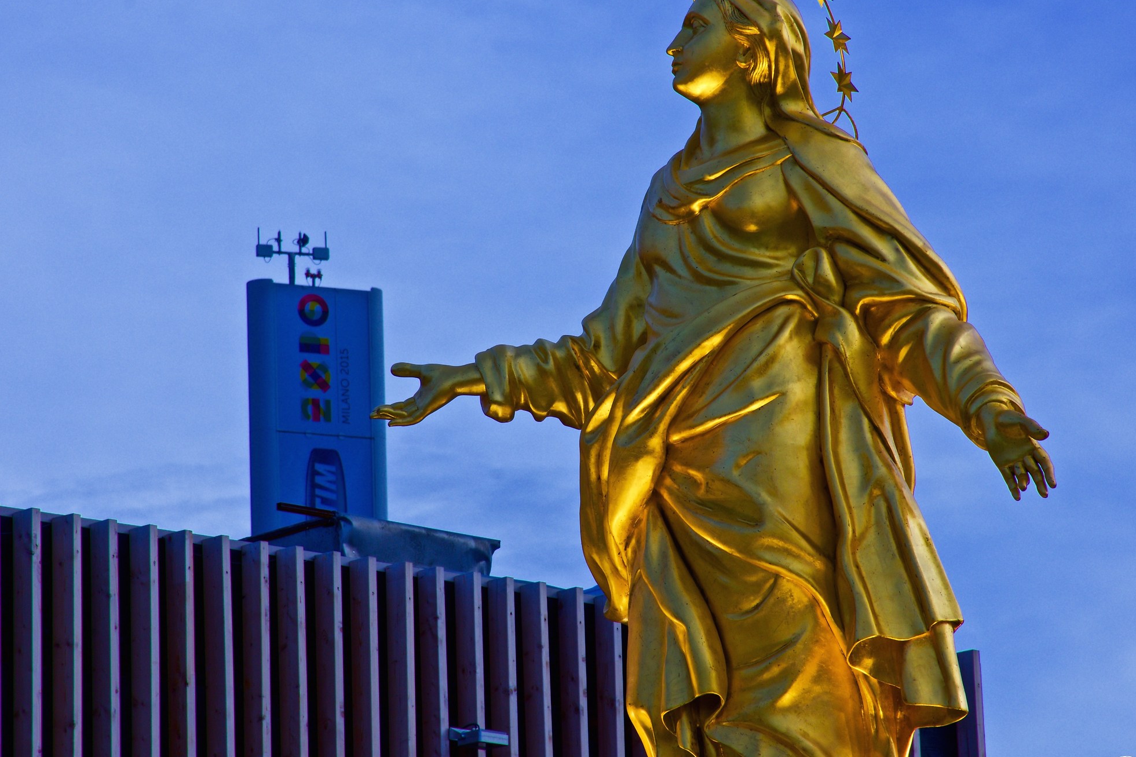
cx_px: 583
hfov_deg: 8.0
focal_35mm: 257
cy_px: 340
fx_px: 8109
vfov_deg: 5.3
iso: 100
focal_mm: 140
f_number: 14
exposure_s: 1/60
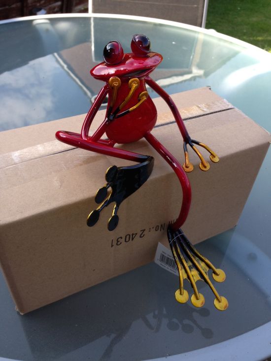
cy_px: 180
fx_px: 344
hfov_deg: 43.0
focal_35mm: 33
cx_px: 136
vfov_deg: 55.3
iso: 50
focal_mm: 4.13
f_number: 2.4
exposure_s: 1/281
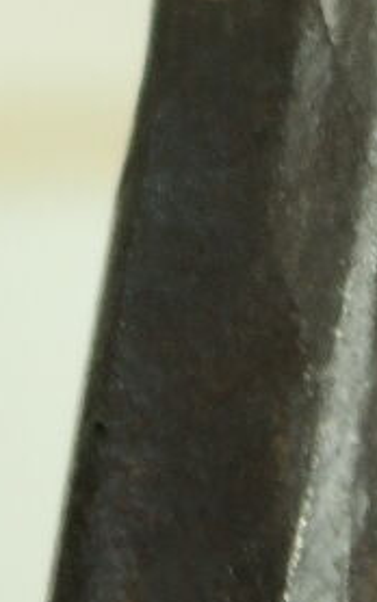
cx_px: 368
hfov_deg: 2.7
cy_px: -509
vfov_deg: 4.3
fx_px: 7998
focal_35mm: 487
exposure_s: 1/30
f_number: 5.6
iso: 400
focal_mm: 50
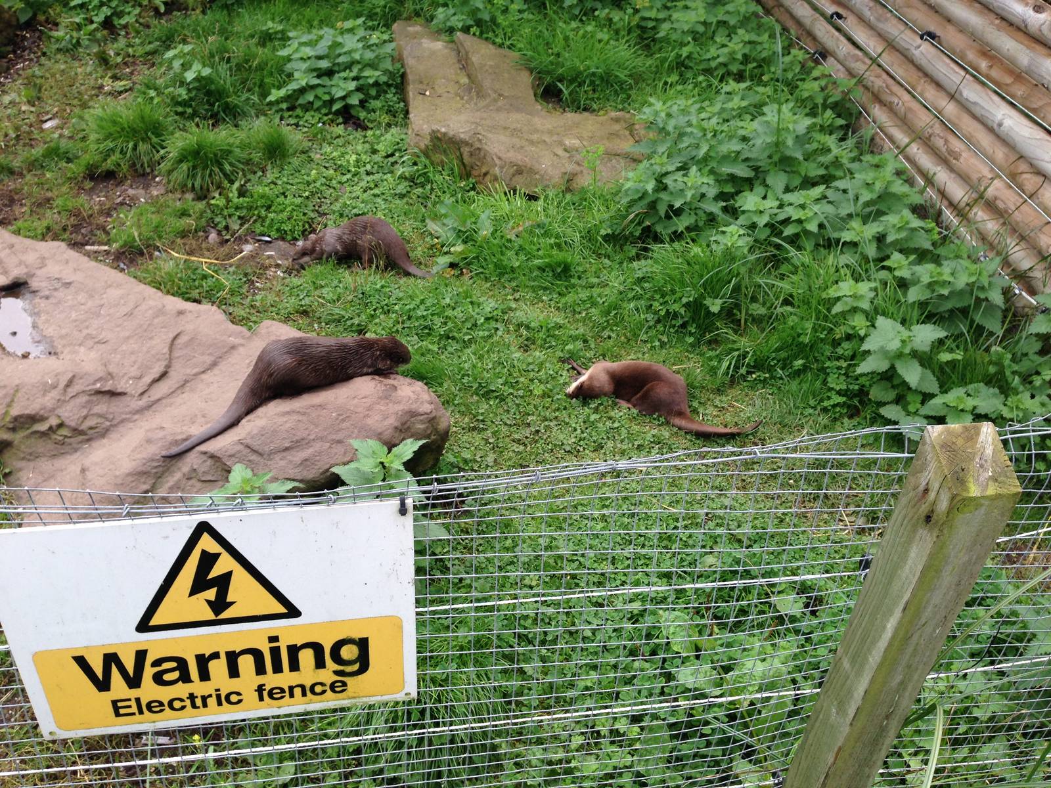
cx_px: 526
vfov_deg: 42.9
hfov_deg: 55.4
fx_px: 1002
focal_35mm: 33
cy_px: 394
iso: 50
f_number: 2.4
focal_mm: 4.12
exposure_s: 1/281
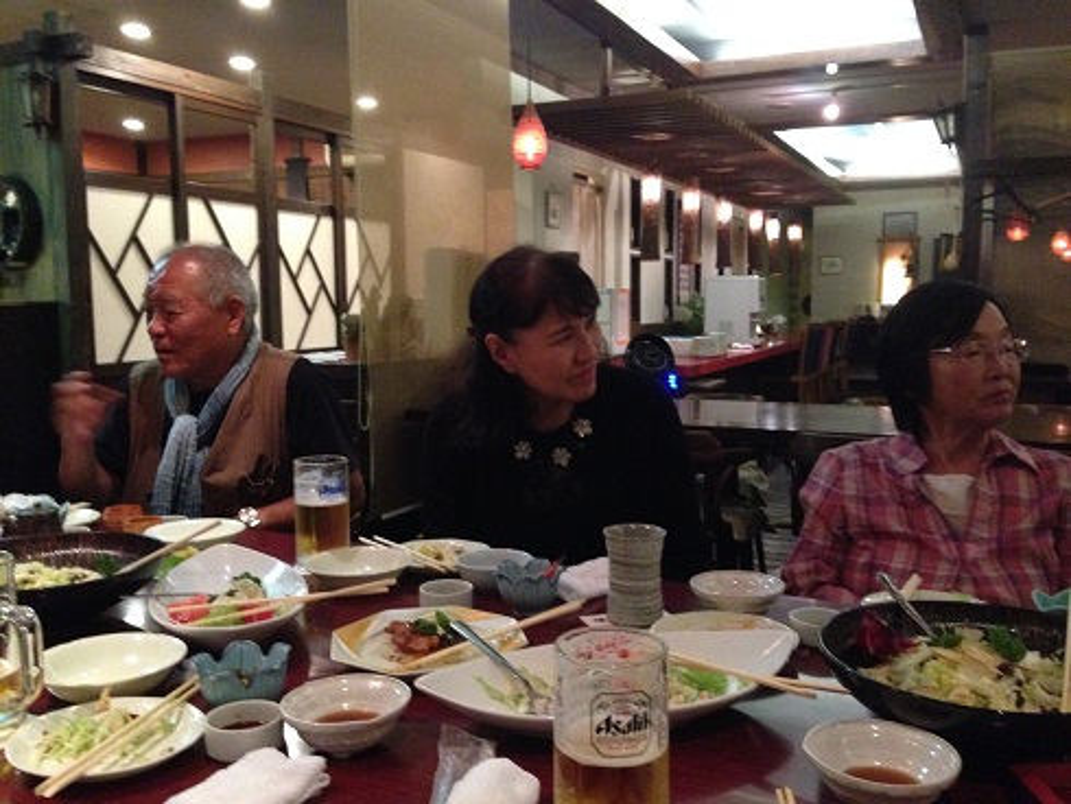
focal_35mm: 33
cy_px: 402
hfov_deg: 55.3
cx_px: 536
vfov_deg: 43.0
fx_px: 1022
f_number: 2.4
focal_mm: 4.12
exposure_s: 1/15
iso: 640
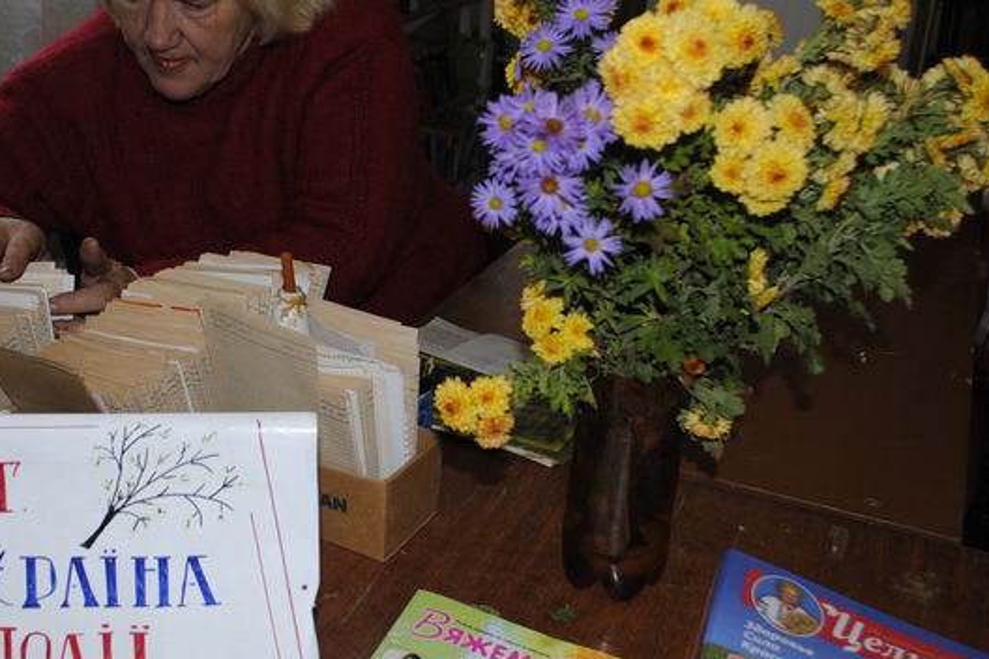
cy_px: 292
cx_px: 384
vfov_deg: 32.6
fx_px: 1126
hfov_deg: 47.1
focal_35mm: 41
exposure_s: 1/60
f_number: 3.5
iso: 200
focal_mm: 18
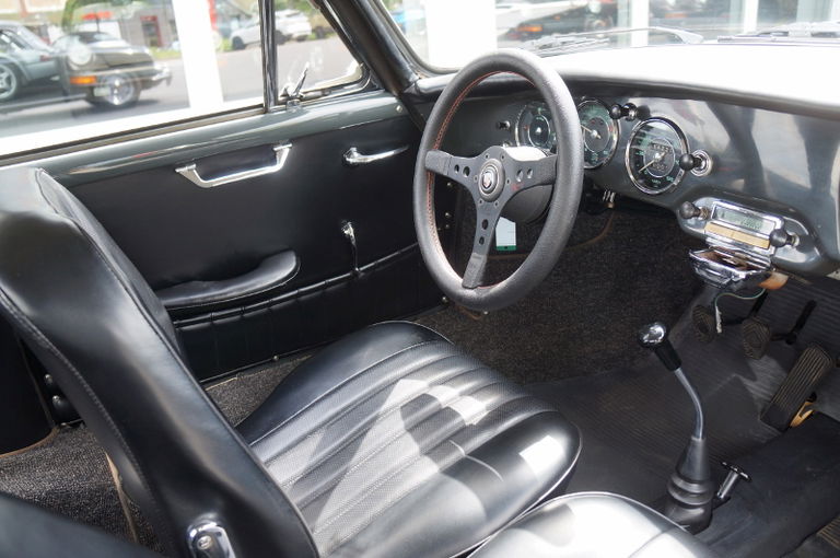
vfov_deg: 47.8
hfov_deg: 67.4
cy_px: 279
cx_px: 420
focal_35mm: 27
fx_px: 629
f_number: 4.5
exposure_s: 1/80
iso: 200
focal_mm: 18
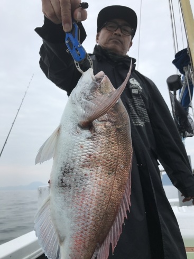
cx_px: 97
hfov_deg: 49.7
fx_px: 209
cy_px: 130
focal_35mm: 28
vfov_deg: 63.5
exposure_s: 1/1294
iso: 20
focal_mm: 3.99
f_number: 1.8
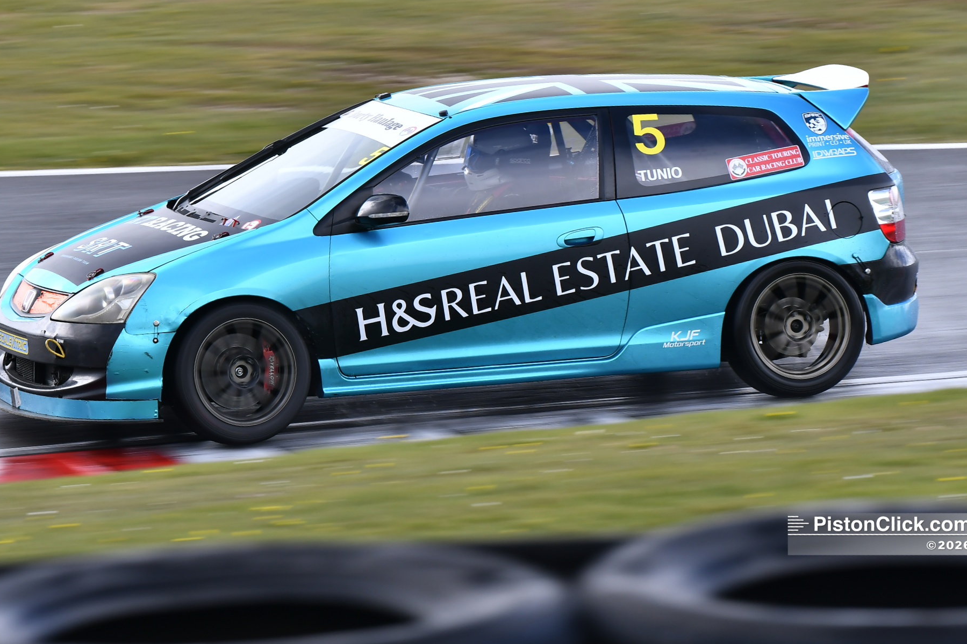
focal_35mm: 309
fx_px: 8287
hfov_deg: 6.7
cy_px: 324
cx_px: 479
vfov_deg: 4.5
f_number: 5.6
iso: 250
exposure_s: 1/200
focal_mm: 185
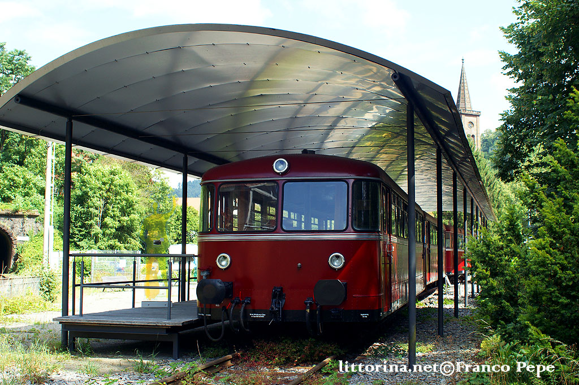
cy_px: 192
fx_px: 723
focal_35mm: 45
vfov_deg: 29.8
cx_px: 290
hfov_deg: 43.6
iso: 200
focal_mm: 30
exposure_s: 1/200
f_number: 6.3
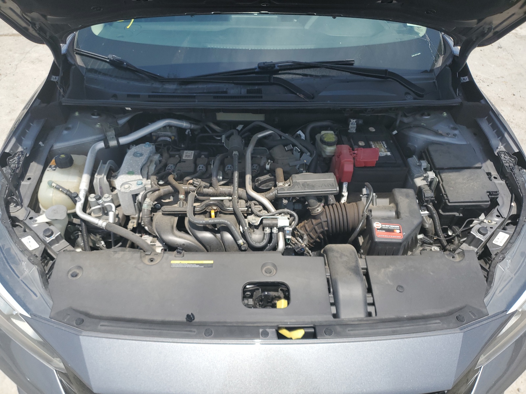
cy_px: 197
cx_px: 263
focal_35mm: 26
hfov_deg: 67.3
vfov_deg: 53.1
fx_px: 395
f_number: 1.5
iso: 50
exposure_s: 1/2000
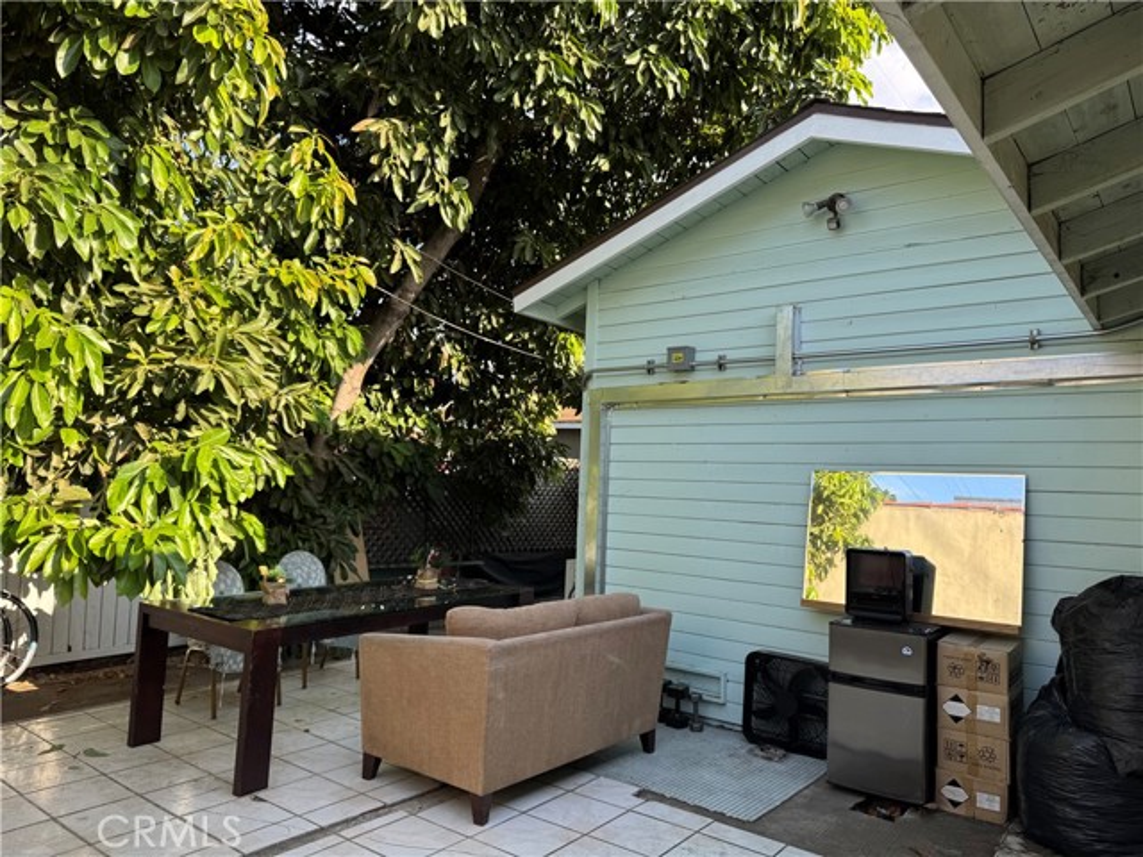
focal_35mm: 24
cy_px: 428
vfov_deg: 56.8
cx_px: 572
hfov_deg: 71.6
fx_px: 792
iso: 80
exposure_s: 1/773
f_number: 1.78
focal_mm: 6.76
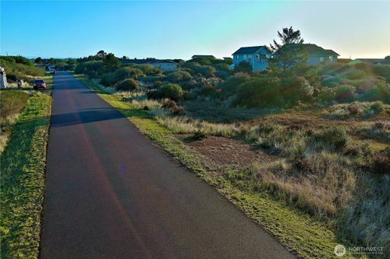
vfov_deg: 44.9
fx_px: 314
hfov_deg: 63.7
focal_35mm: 29
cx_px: 195
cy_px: 130
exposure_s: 1/891
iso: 100
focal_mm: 10.57
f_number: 2.8
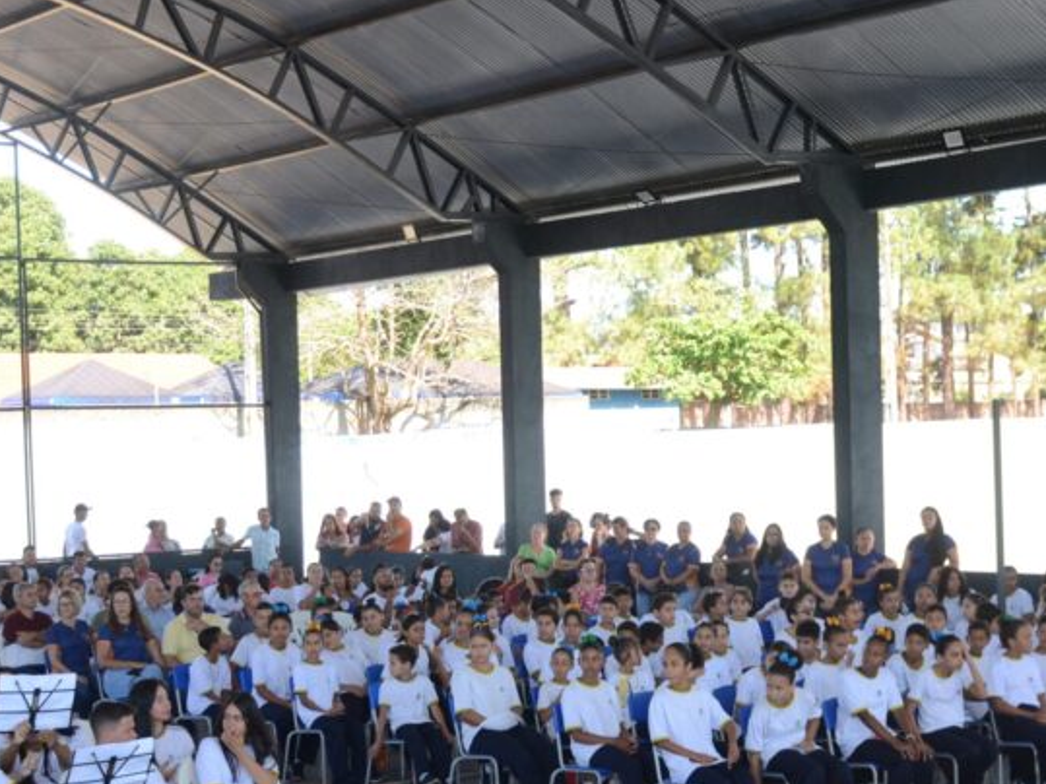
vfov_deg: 18.0
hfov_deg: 23.8
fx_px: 2477
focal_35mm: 82
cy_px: 466
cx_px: 549
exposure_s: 1/125
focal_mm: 30
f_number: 4
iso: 125
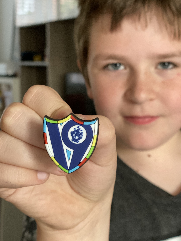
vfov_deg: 32.2
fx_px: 418
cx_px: 104
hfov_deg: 24.4
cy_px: 119
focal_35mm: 60
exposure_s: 1/107
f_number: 2
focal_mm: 6
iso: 250
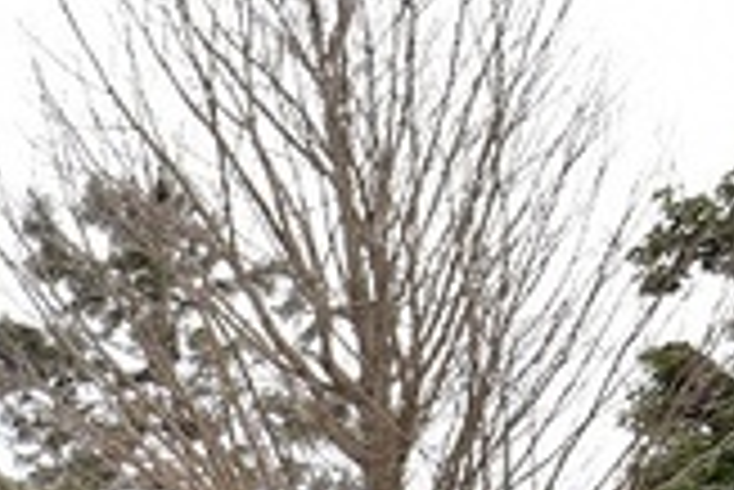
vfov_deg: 17.1
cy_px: 818
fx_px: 1408
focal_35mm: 69
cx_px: -423
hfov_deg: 22.7
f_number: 4.5
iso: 160
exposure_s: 1/200
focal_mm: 10
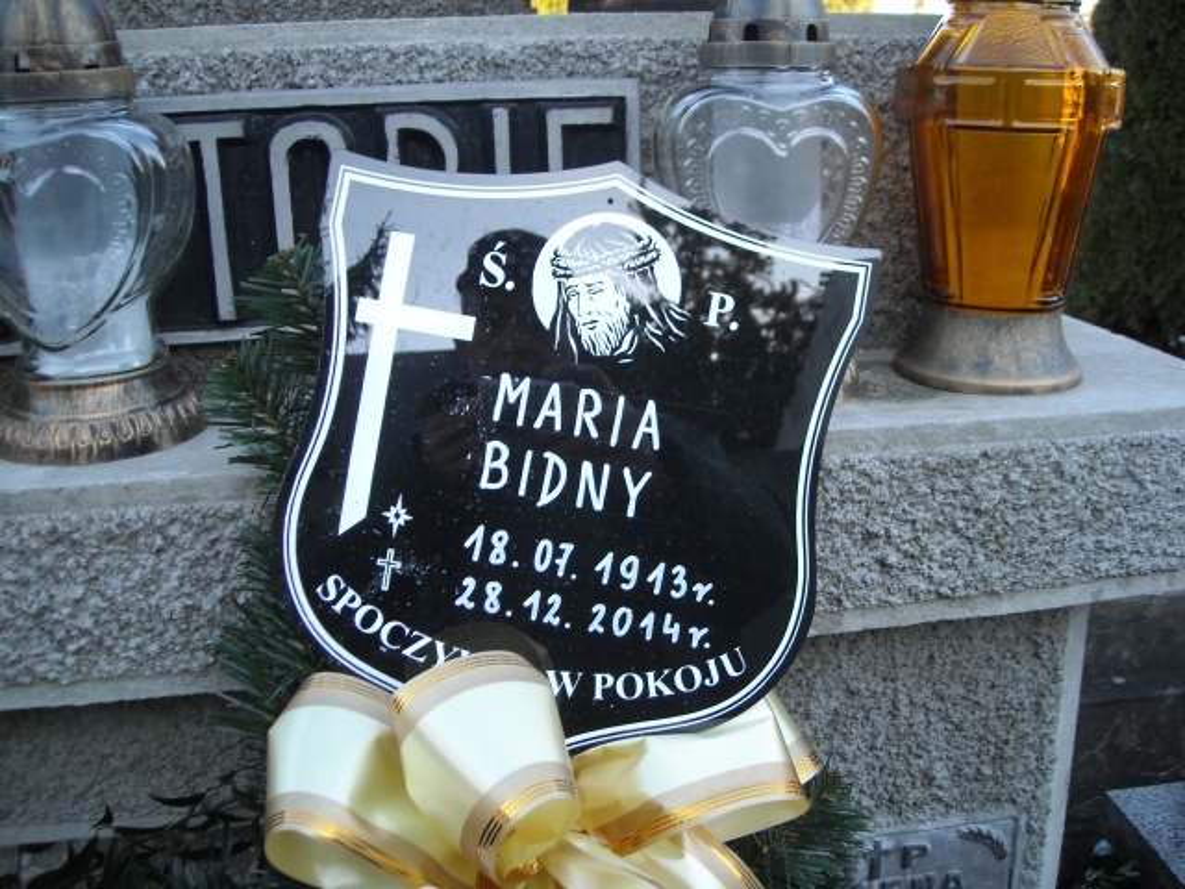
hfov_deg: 52.6
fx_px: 1198
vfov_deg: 40.7
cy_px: 444
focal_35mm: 35
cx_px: 592
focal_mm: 5.7
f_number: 2.8
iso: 64
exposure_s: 1/80
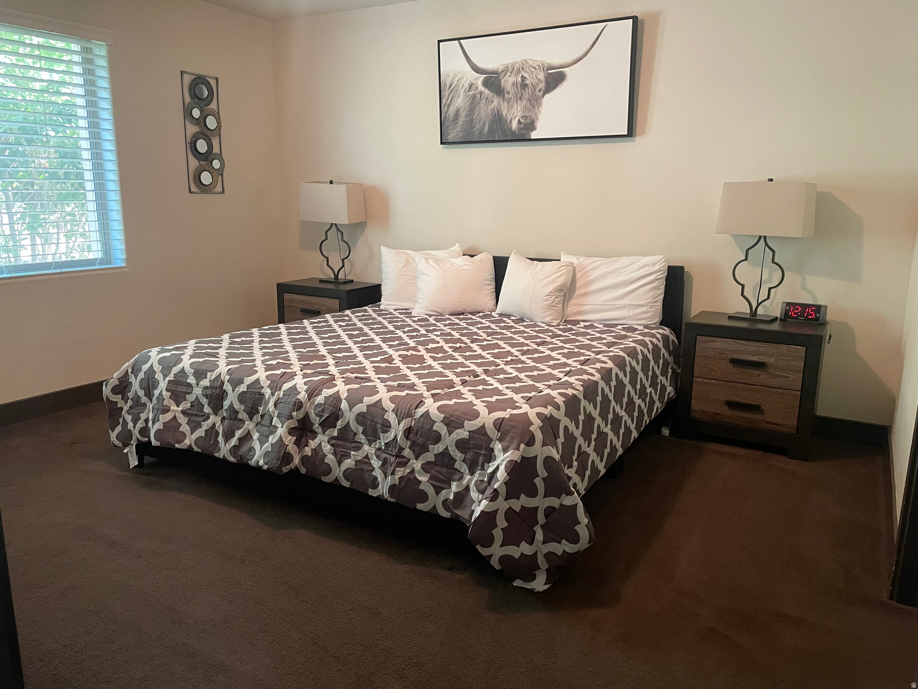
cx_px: 459
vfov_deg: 53.1
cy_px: 344
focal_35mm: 26
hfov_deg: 67.3
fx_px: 690
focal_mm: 4.2
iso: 400
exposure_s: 1/40
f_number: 1.6
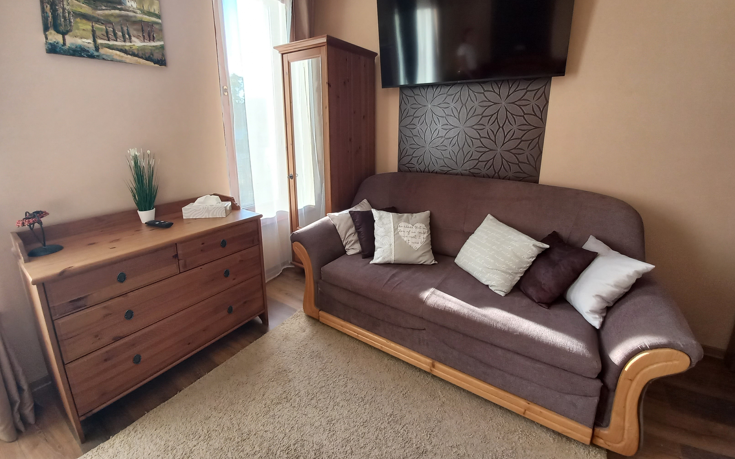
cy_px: 189
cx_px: 366
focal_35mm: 14
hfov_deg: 105.3
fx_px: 280
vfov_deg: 77.9
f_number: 2.2
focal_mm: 1.42
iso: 50
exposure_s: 1/50
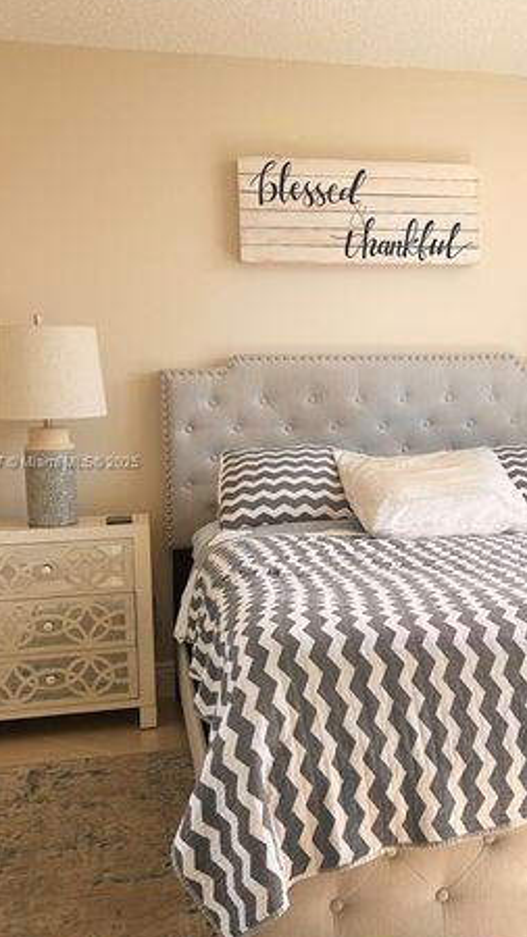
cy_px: 463
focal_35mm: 42
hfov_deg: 27.6
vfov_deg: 48.4
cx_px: 448
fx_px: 1044
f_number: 1.5
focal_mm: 5.7
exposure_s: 1/394
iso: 50
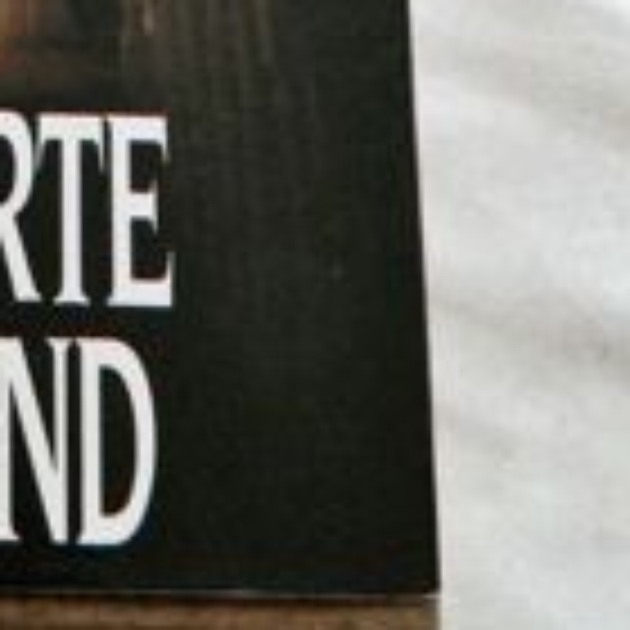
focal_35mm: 106
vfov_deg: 15.7
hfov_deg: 15.8
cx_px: -117
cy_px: -162
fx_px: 2183
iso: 450
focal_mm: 6.2
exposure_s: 1/10
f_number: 3.3
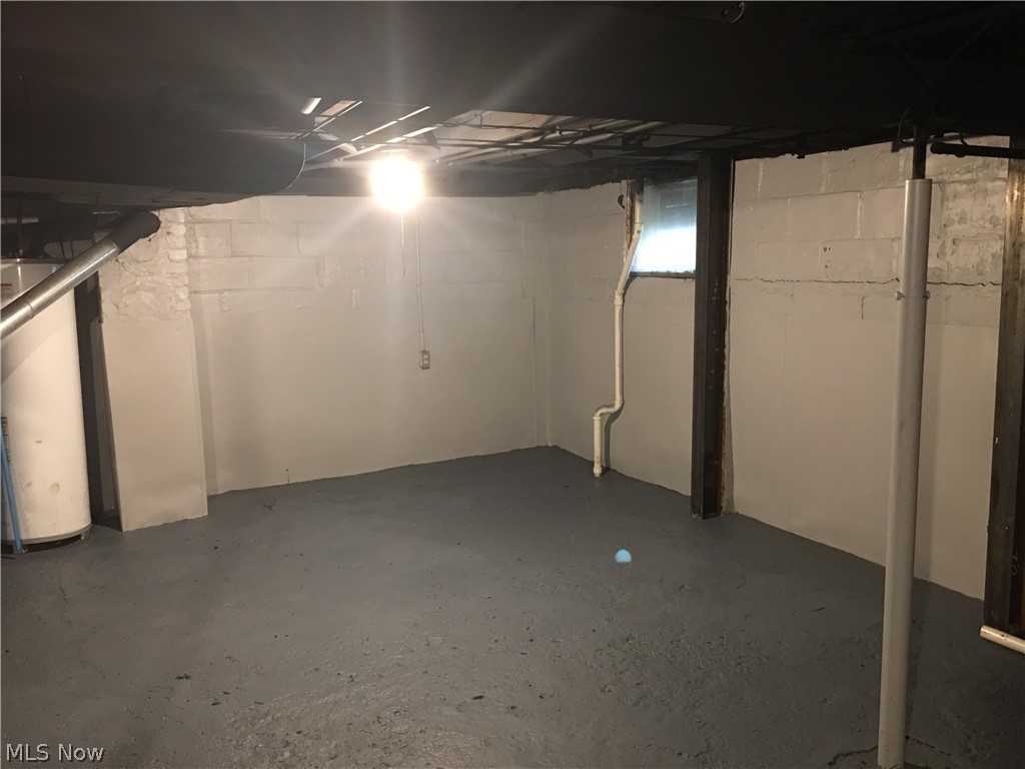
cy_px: 384
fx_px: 859
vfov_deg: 48.2
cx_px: 512
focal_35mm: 29
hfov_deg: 61.7
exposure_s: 1/4
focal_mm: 4.15
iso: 100
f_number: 2.2
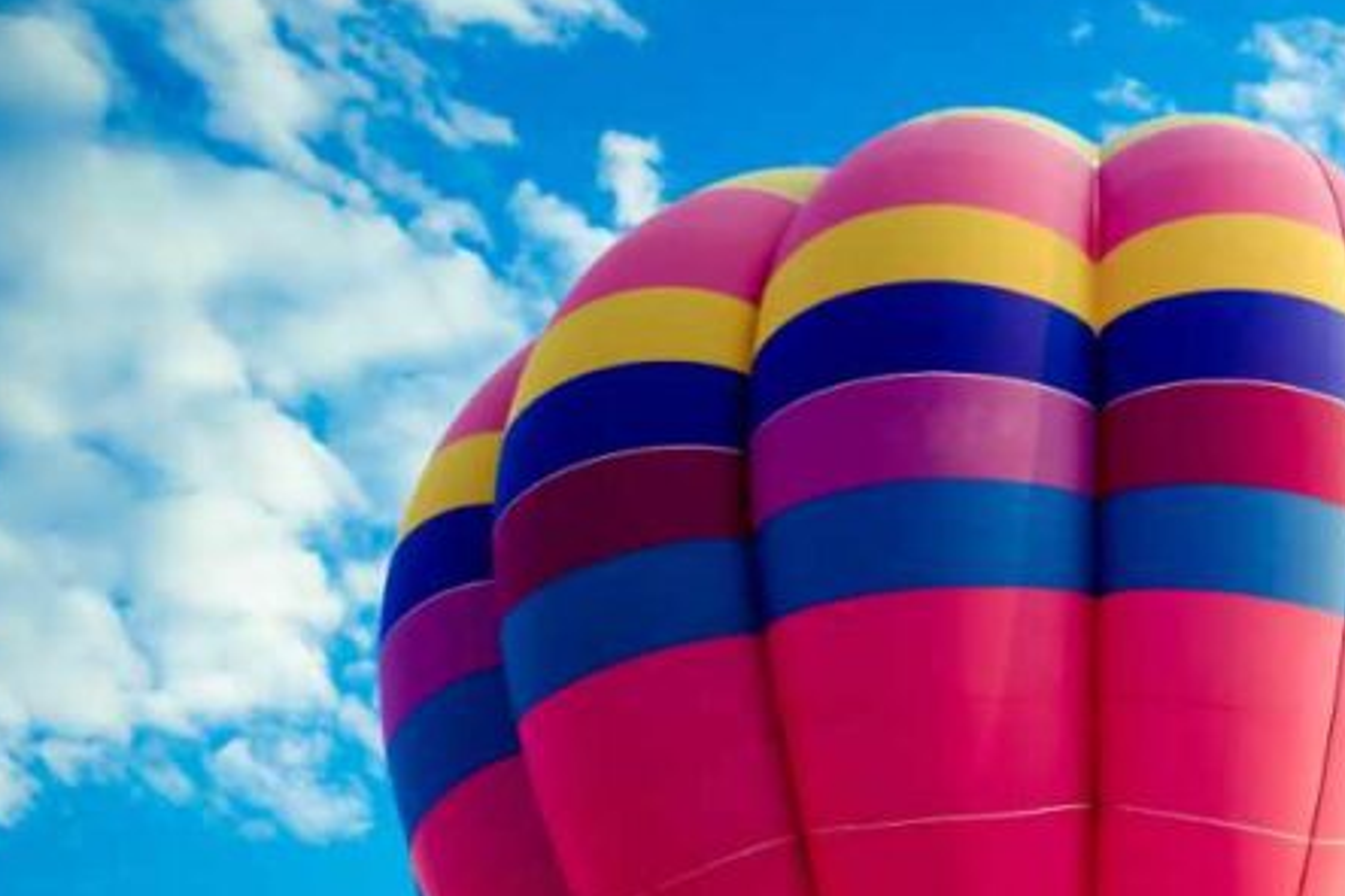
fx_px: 5527
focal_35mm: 148
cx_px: 1515
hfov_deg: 13.6
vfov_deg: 9.2
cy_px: 972
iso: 200
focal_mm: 42.5
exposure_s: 1/300
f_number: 6.4
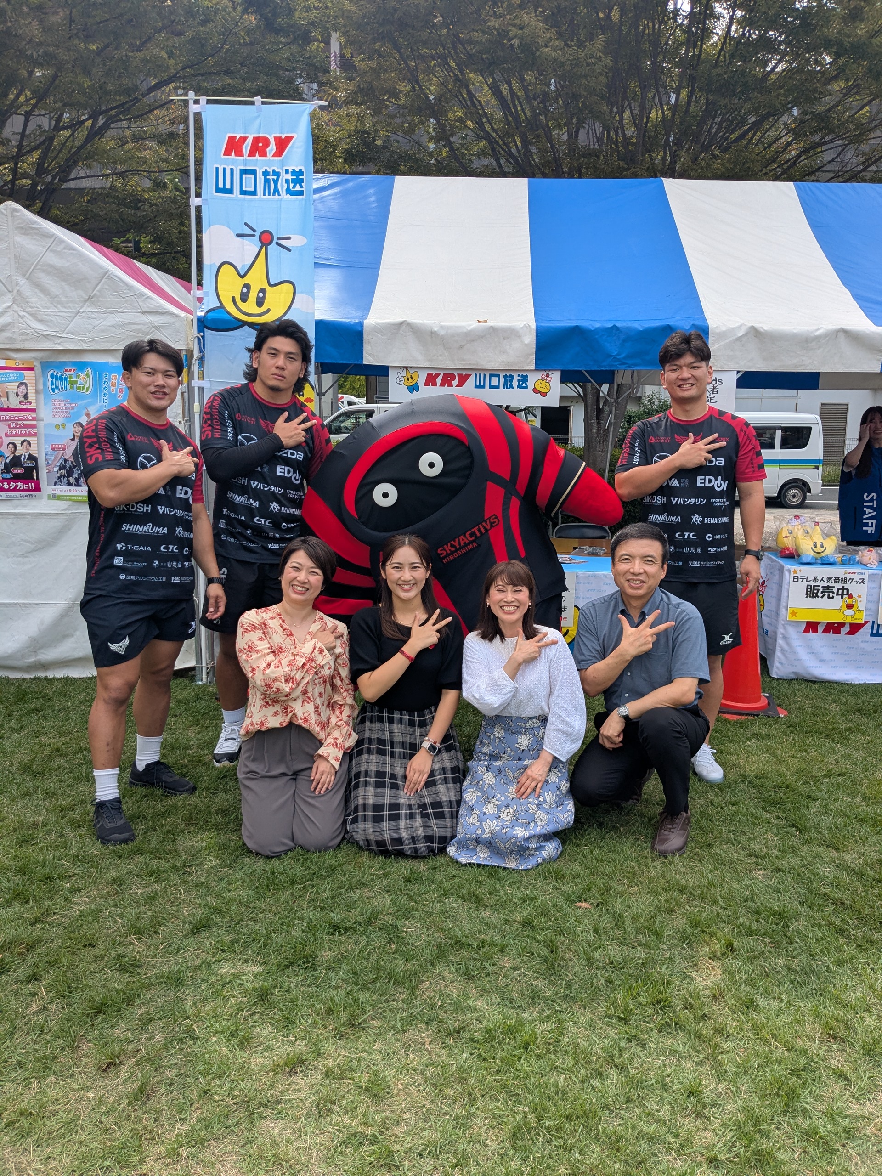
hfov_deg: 51.4
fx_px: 917
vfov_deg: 65.3
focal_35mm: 27
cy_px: 588
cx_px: 441
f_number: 1.73
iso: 41
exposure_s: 1/1170
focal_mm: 4.38
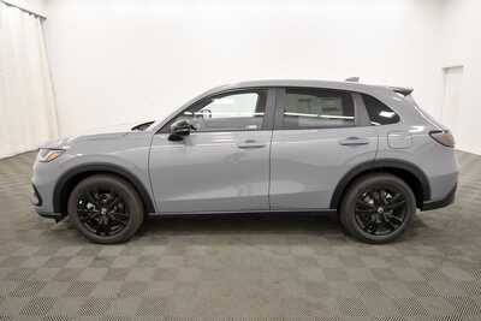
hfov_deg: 73.7
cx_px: 240
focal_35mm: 24
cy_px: 160
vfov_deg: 53.2
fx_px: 321
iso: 1000
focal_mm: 16
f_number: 5.3
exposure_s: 1/125
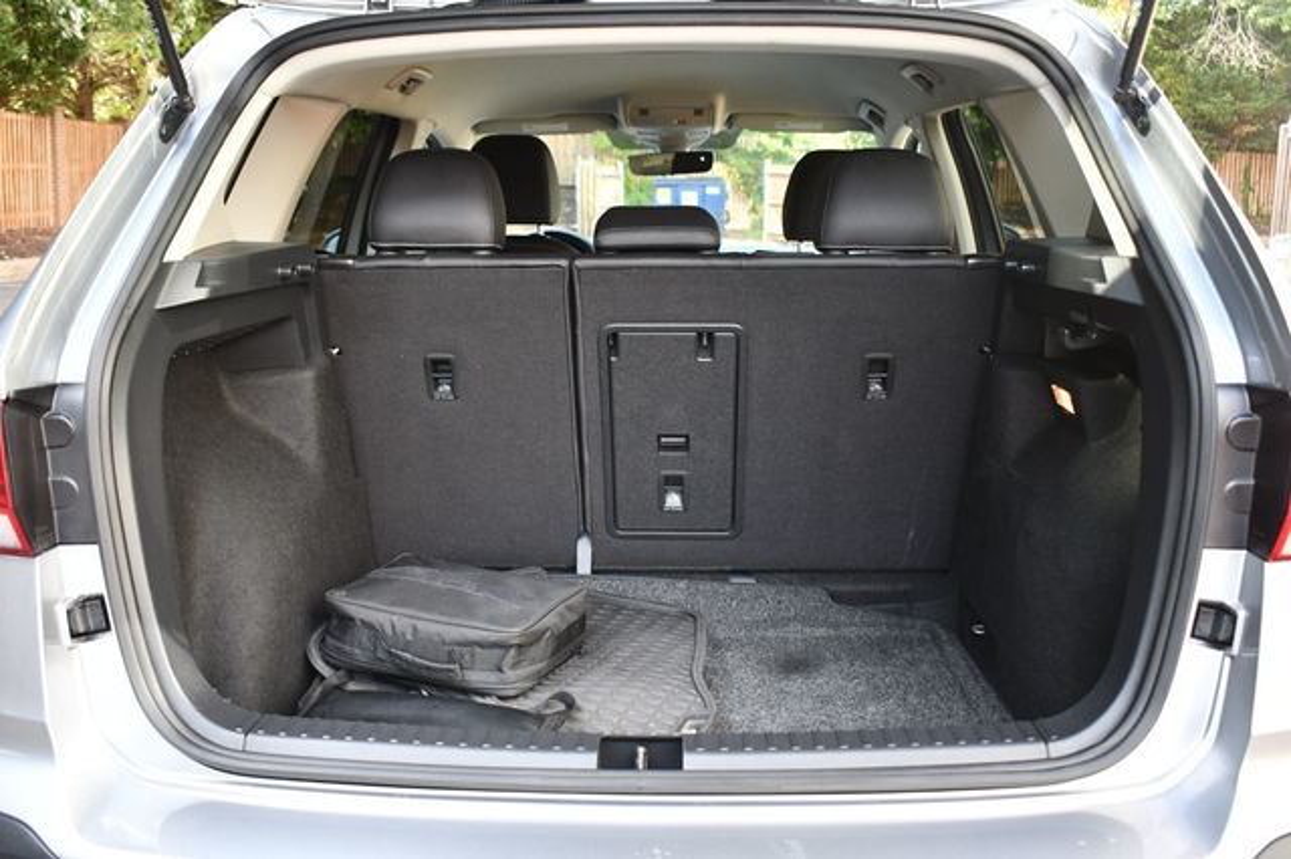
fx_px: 1290
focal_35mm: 36
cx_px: 646
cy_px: 430
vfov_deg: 36.8
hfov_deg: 53.2
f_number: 3.8
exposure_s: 1/250
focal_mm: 24
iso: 800
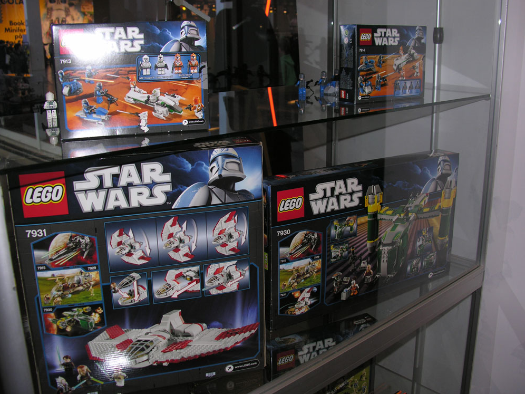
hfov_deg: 51.4
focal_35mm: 36
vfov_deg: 39.7
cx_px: 268
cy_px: 192
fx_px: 546
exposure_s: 1/60.1
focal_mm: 8.9
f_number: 2.8
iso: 50
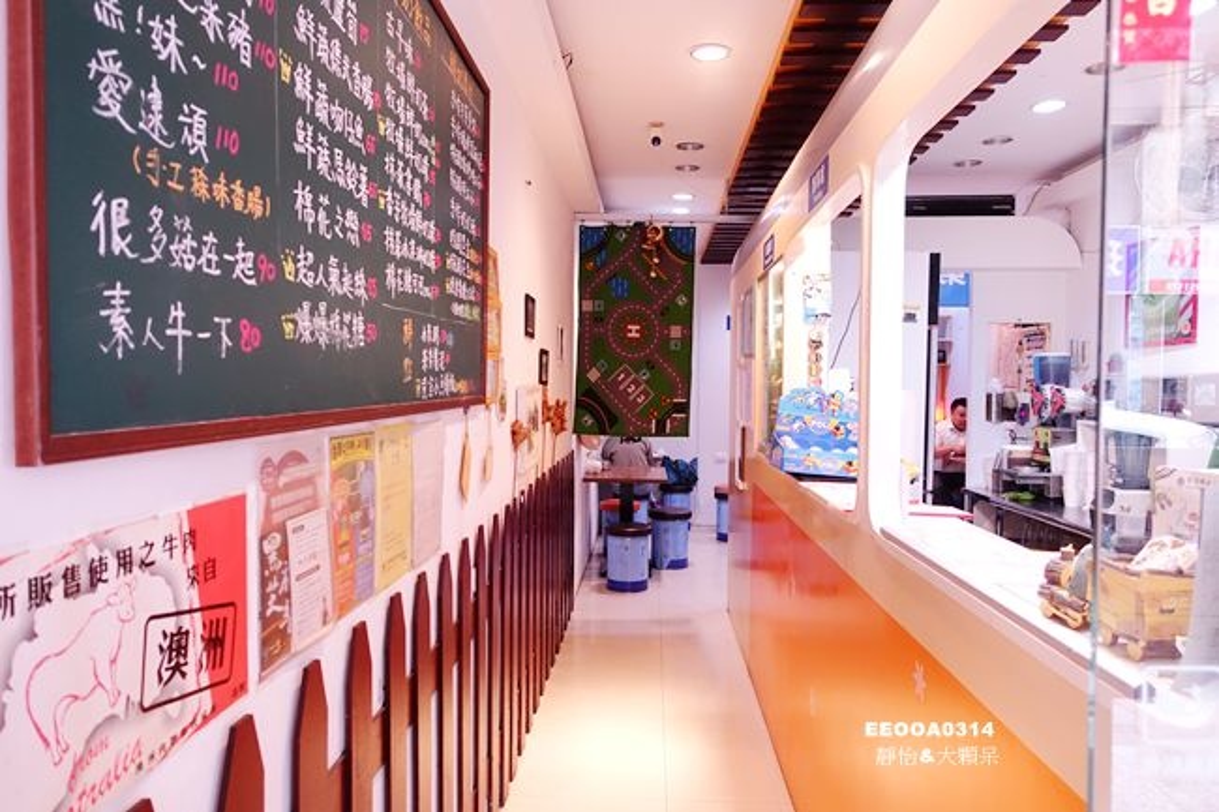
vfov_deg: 53.1
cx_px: 610
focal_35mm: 24
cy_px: 406
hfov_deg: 73.8
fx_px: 812
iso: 800
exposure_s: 1/50
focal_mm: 8.8
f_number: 2.8
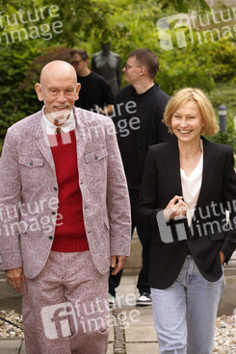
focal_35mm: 112
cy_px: 172
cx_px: 118
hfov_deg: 12.2
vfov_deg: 18.3
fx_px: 1102
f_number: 5.6
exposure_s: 1/160
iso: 100
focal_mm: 103
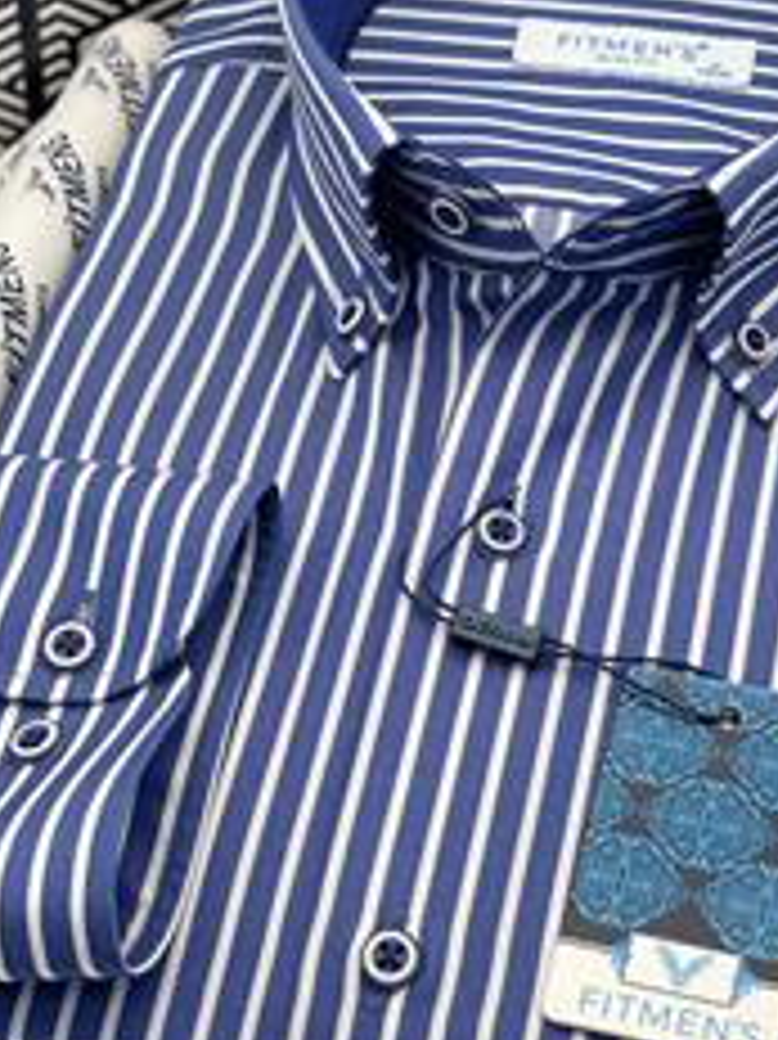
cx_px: 517
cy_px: 304
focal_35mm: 93
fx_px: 2789
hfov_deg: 15.8
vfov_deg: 21.0
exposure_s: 1/100
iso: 32
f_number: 2
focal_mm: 6
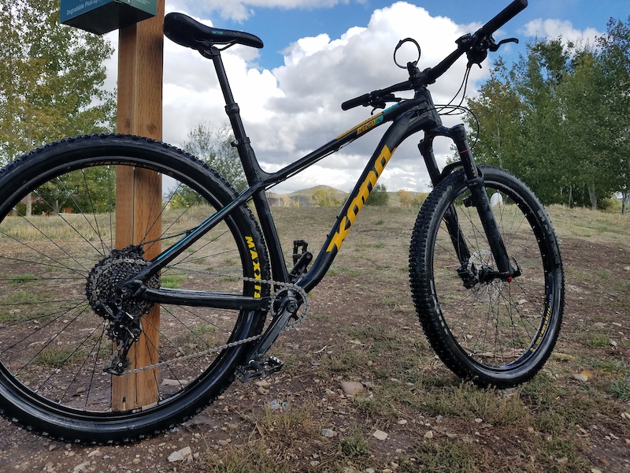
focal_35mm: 26
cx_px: 315
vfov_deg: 53.1
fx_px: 473
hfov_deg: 67.3
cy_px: 236
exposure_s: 1/2472
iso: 50
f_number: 1.7
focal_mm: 4.2
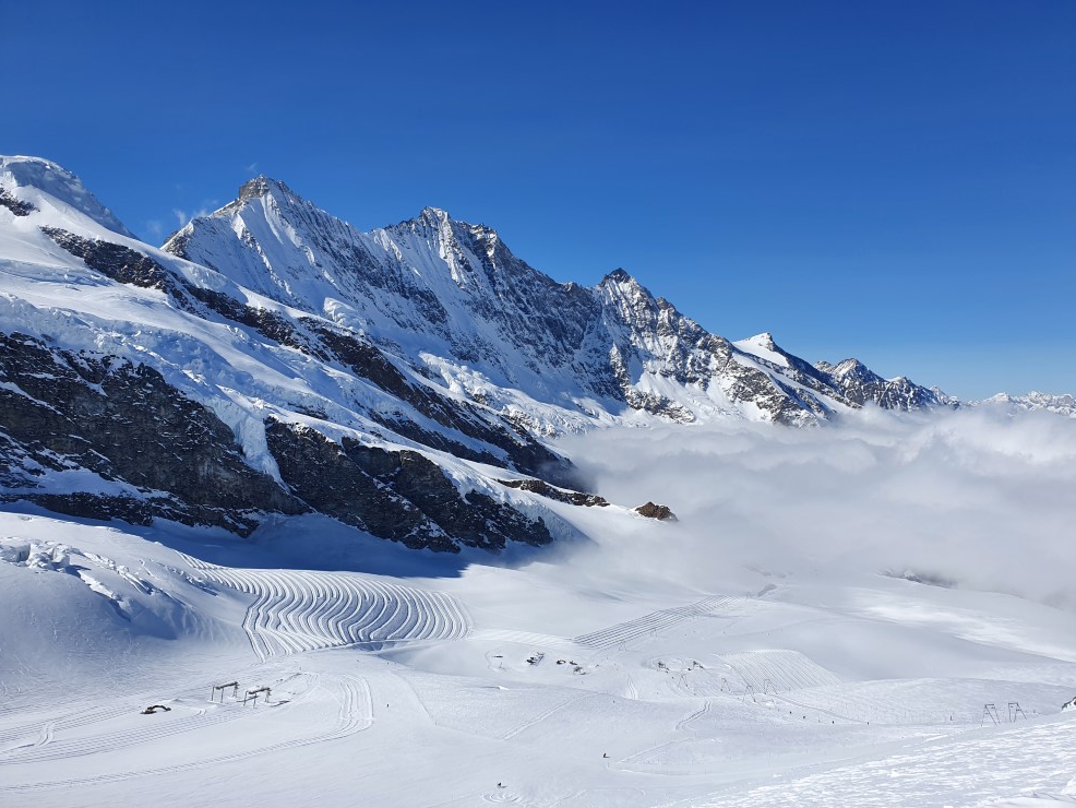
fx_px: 839
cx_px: 555
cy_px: 415
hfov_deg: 65.3
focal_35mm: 27
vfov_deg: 51.4
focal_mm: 4.32
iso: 50
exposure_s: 1/3672
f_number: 2.4
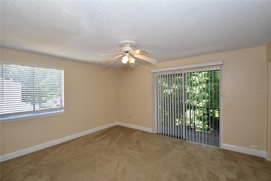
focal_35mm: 15
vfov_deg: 77.3
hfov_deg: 100.4
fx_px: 113
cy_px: 90
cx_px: 136
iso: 200
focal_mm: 10
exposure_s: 1/100
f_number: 5
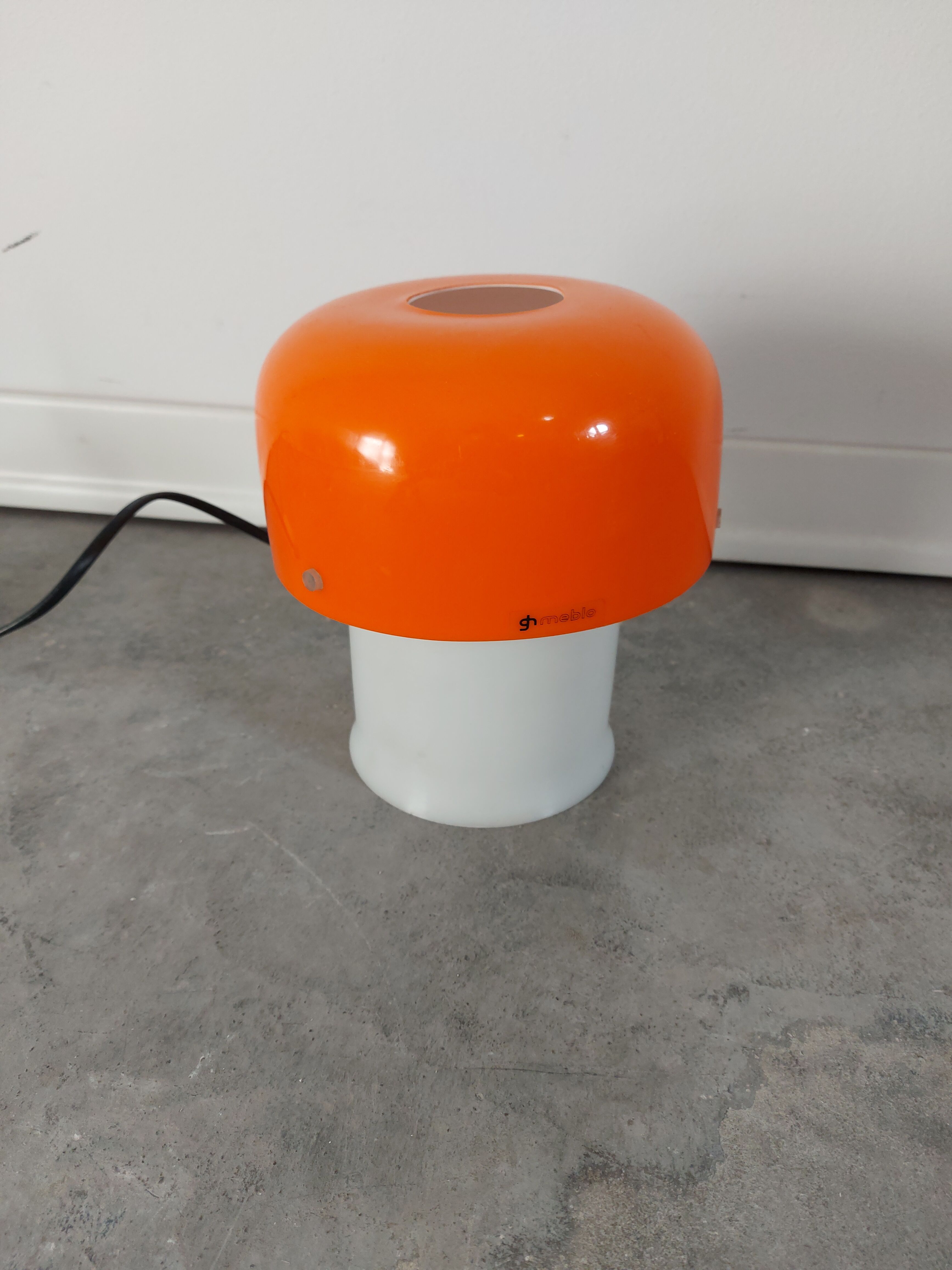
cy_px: 635
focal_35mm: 24
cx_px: 476
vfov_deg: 71.6
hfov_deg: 56.8
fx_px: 880
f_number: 1.8
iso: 160
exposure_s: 1/60
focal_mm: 5.23
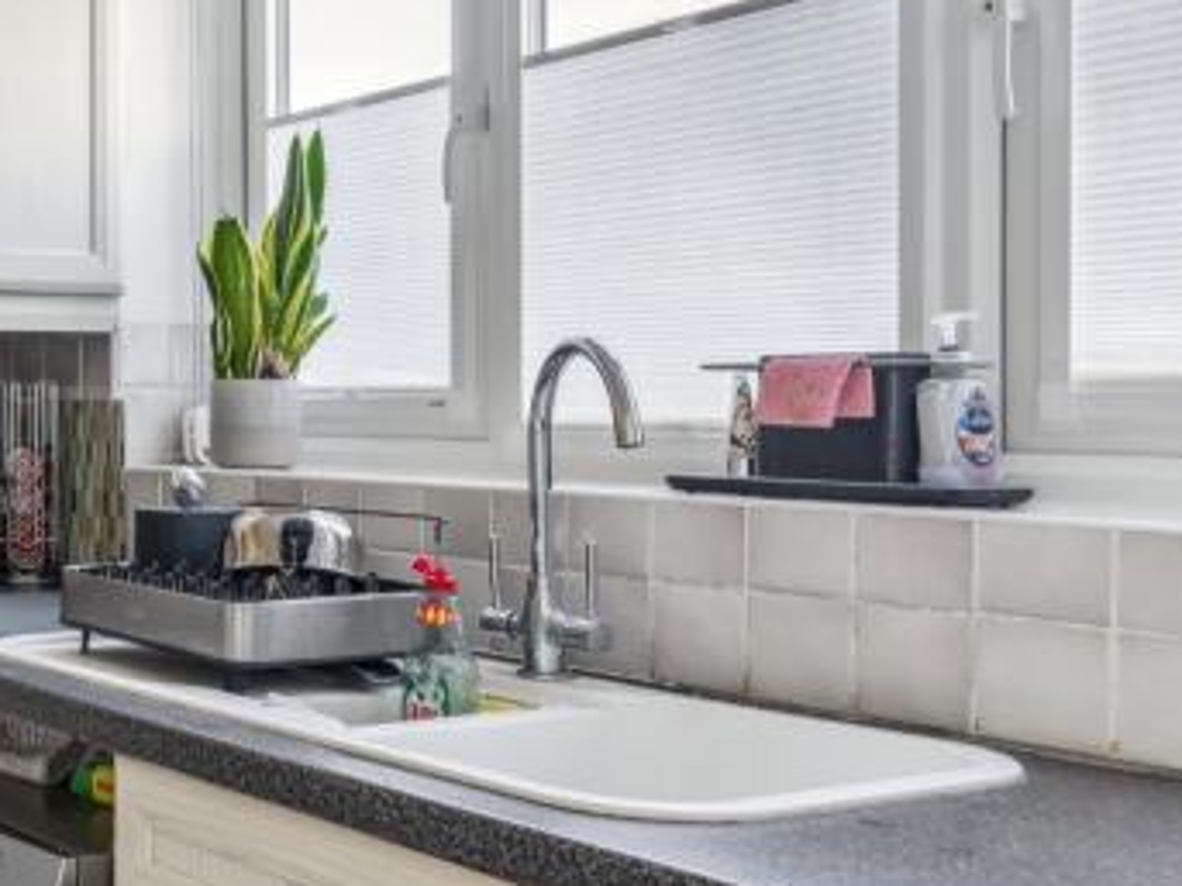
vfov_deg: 31.5
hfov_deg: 33.2
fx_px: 1570
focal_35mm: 46
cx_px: -255
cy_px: 427
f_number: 8
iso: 640
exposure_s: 1/20
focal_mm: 16
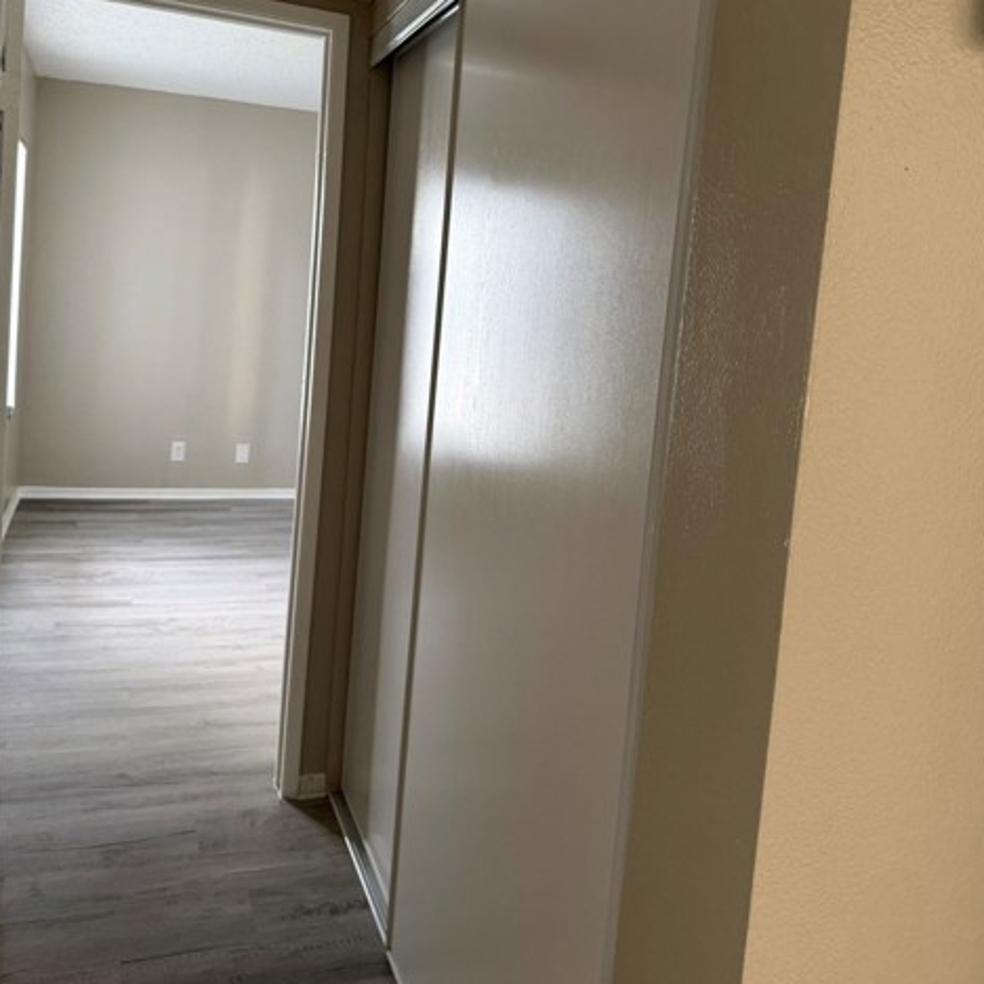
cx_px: 500
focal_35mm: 29
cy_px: 383
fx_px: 933
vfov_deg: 55.1
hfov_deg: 55.6
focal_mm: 6.76
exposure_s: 1/60
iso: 250
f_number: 1.78
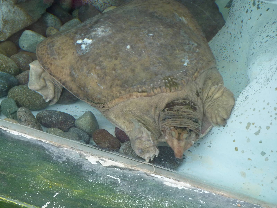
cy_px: 104
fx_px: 888
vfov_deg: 13.3
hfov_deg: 17.7
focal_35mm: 111
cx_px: 138
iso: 250
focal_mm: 18.2
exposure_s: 1/50
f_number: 4.4
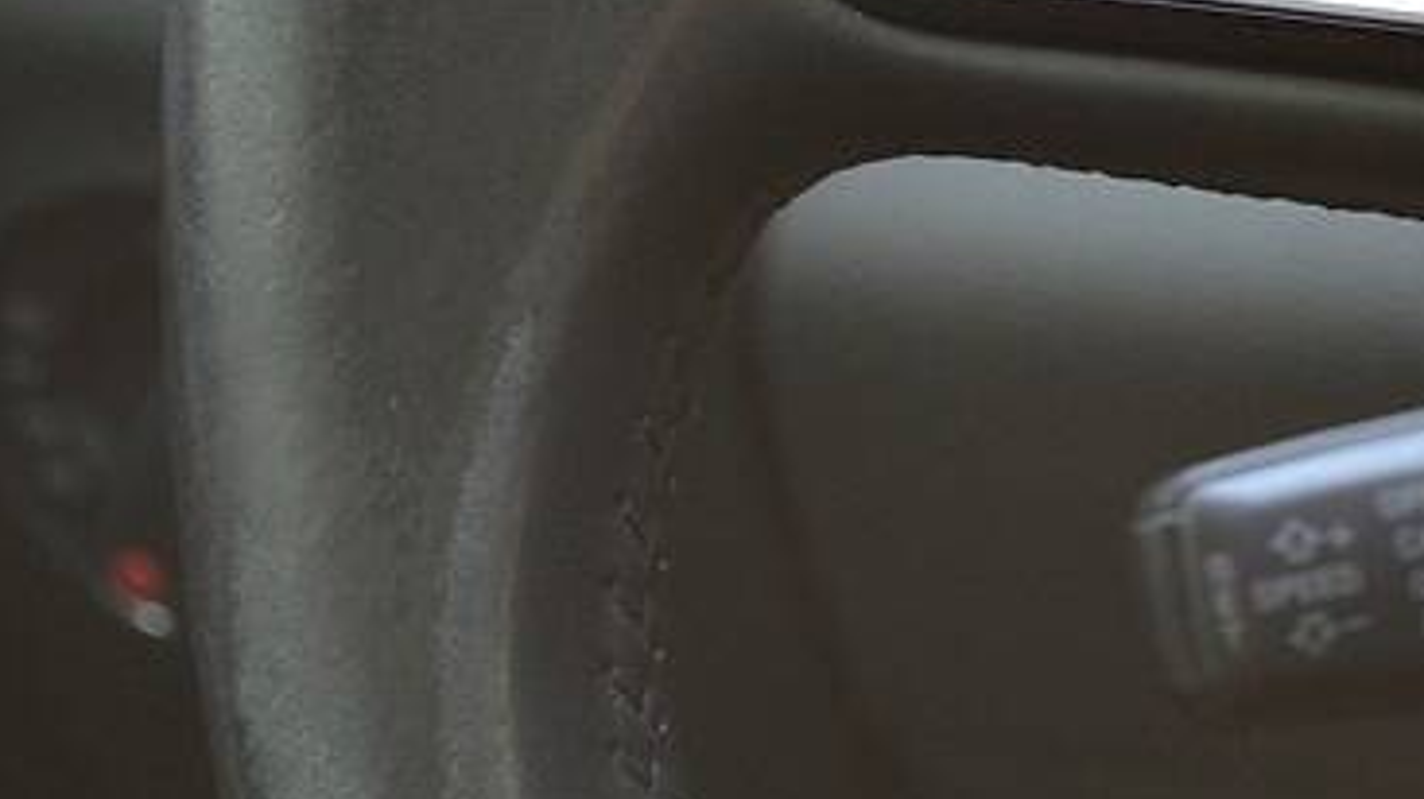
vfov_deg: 8.7
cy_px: -198
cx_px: 1327
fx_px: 5170
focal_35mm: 137
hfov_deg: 15.5
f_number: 5.3
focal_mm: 40
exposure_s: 1/60
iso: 1100
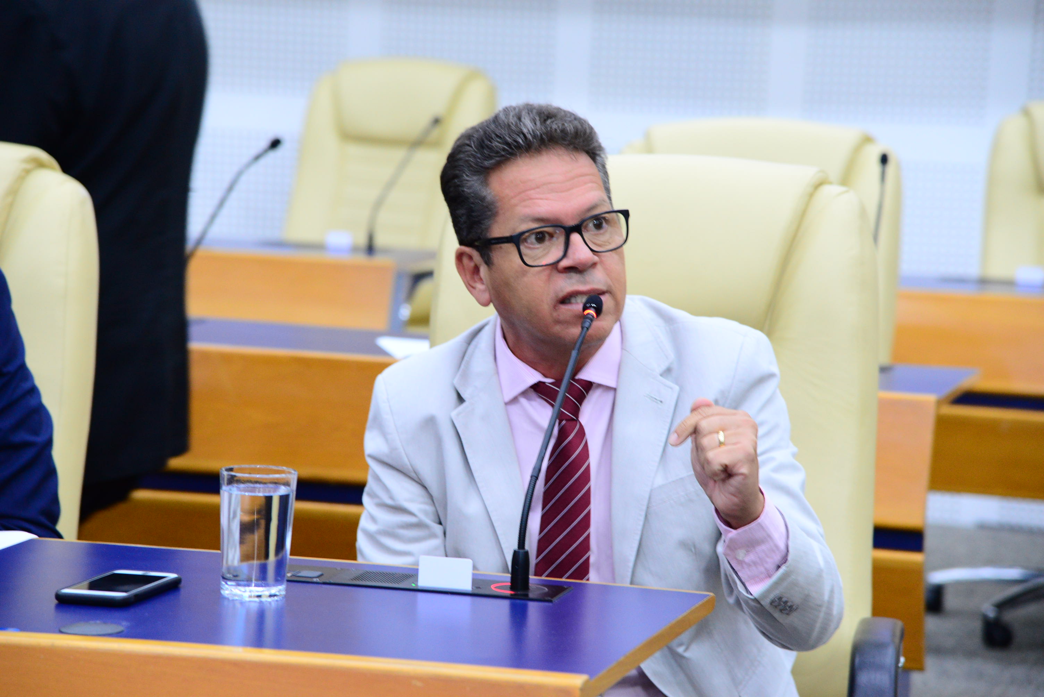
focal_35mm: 120
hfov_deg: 17.1
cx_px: 522
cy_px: 348
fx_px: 3481
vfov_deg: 11.4
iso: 2500
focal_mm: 120
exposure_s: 1/60
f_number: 5
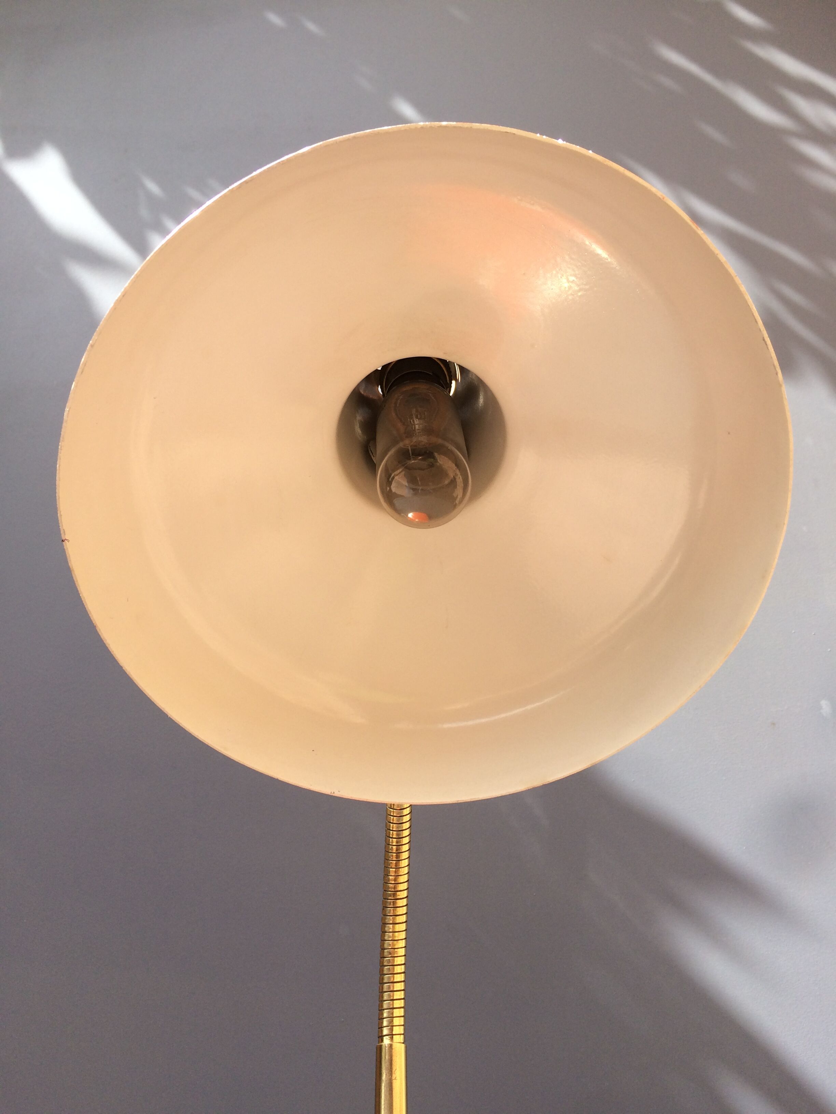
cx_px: 418
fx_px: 934
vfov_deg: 61.7
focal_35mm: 29
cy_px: 557
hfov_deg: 48.2
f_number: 2.2
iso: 32
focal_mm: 4.15
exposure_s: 1/604
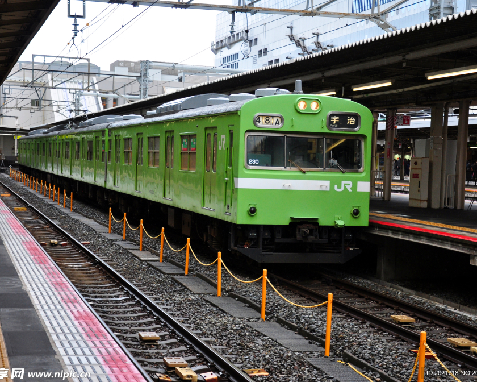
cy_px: 191
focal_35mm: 72
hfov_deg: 26.4
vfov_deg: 21.3
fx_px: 1016
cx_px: 261
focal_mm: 42
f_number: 4.8
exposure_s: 1/250
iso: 400
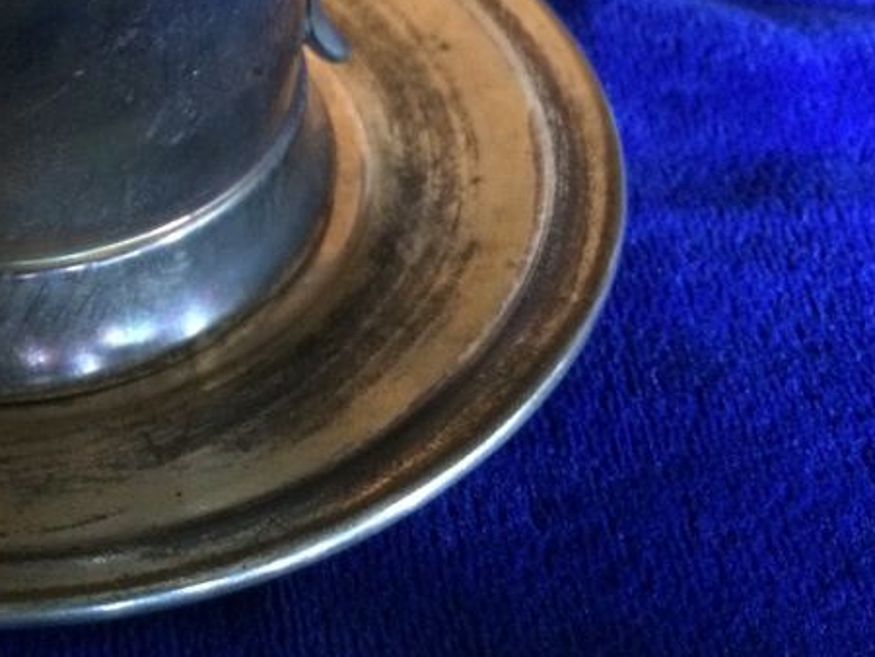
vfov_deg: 23.9
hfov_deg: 30.4
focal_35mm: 60
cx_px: 45
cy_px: 85
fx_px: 1517
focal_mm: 4.12
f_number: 2.2
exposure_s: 1/15
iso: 500
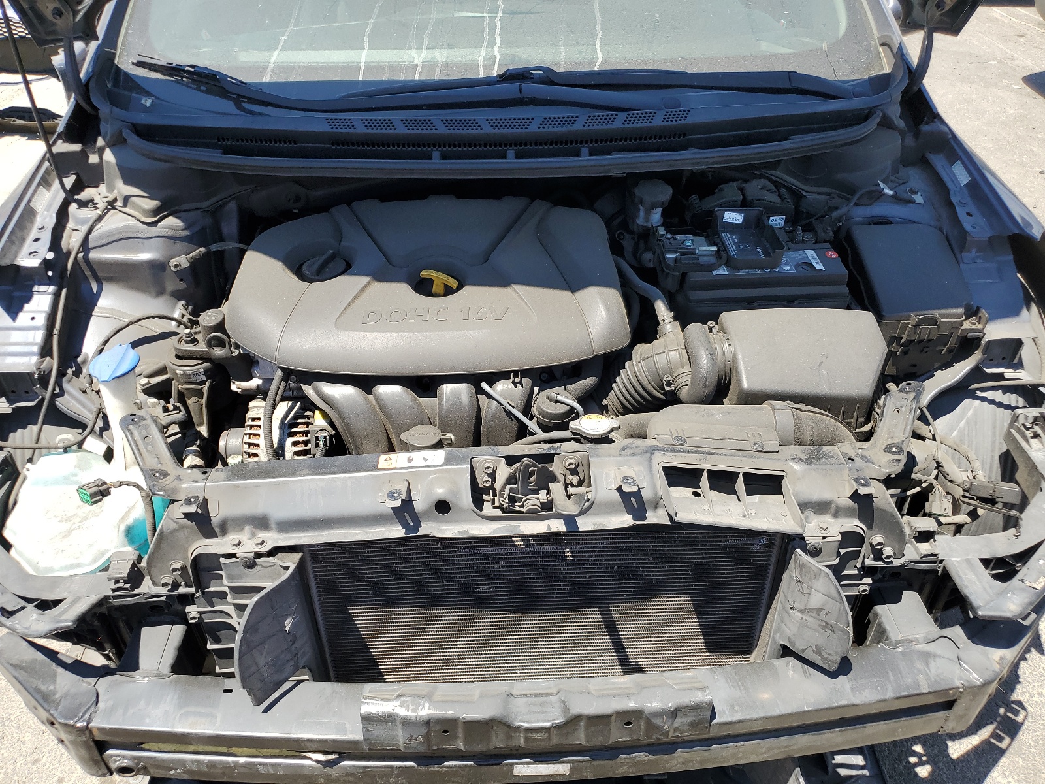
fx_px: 785
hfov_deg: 67.3
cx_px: 522
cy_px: 392
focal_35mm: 26
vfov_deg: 53.1
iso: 50
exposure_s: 1/1000
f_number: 1.5
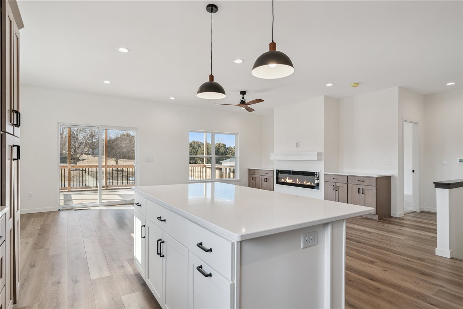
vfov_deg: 64.5
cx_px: 232
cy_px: 154
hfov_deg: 86.9
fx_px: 244
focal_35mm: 19
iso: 400
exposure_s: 1/125
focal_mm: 19
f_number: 8
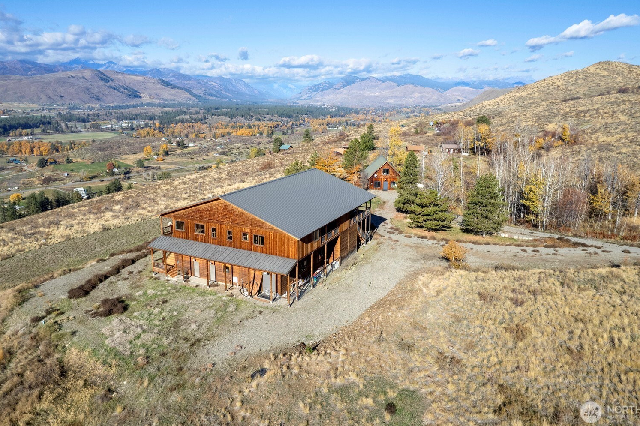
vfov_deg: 51.1
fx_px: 444
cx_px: 321
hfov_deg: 71.5
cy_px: 186
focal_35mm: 25
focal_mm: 8.38
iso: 100
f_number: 2.8
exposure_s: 1/2000
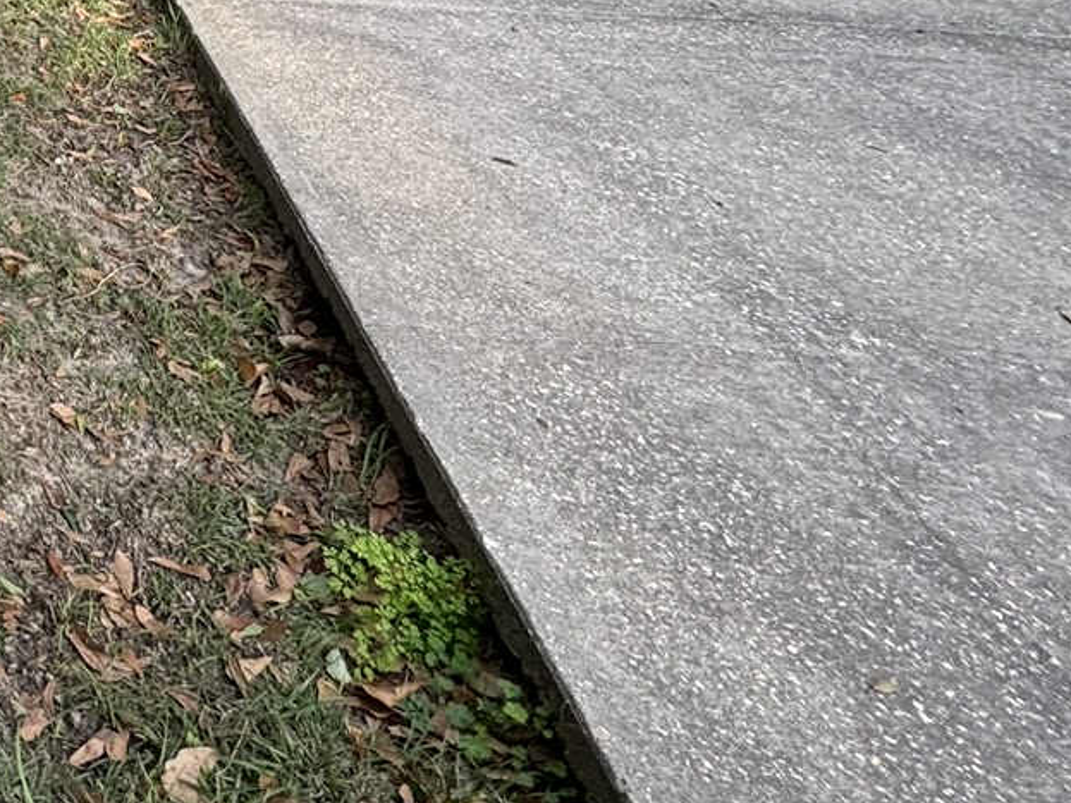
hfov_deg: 31.6
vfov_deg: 25.4
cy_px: -335
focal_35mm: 46
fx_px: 1423
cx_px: -325
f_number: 2.2
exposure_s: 1/401
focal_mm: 2.22
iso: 40
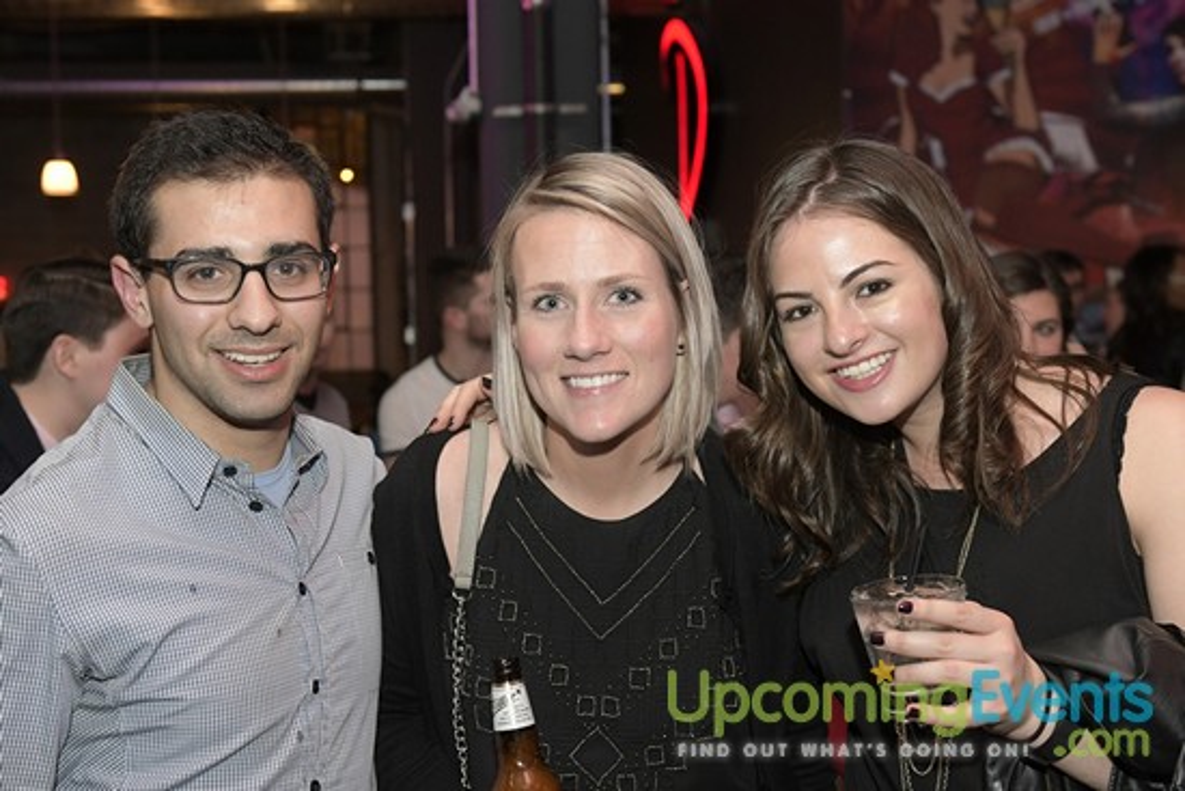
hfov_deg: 35.0
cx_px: 592
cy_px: 396
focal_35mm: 57
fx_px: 1877
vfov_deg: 23.8
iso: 2000
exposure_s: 1/100
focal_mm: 38
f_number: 4
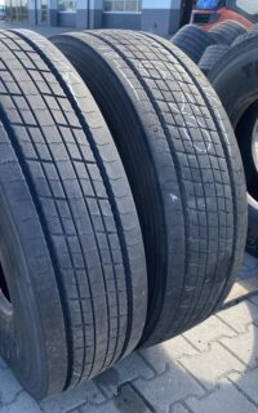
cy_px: 206
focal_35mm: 37
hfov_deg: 34.1
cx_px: 81
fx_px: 416
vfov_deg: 52.7
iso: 32
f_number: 1.8
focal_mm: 4.25
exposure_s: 1/290
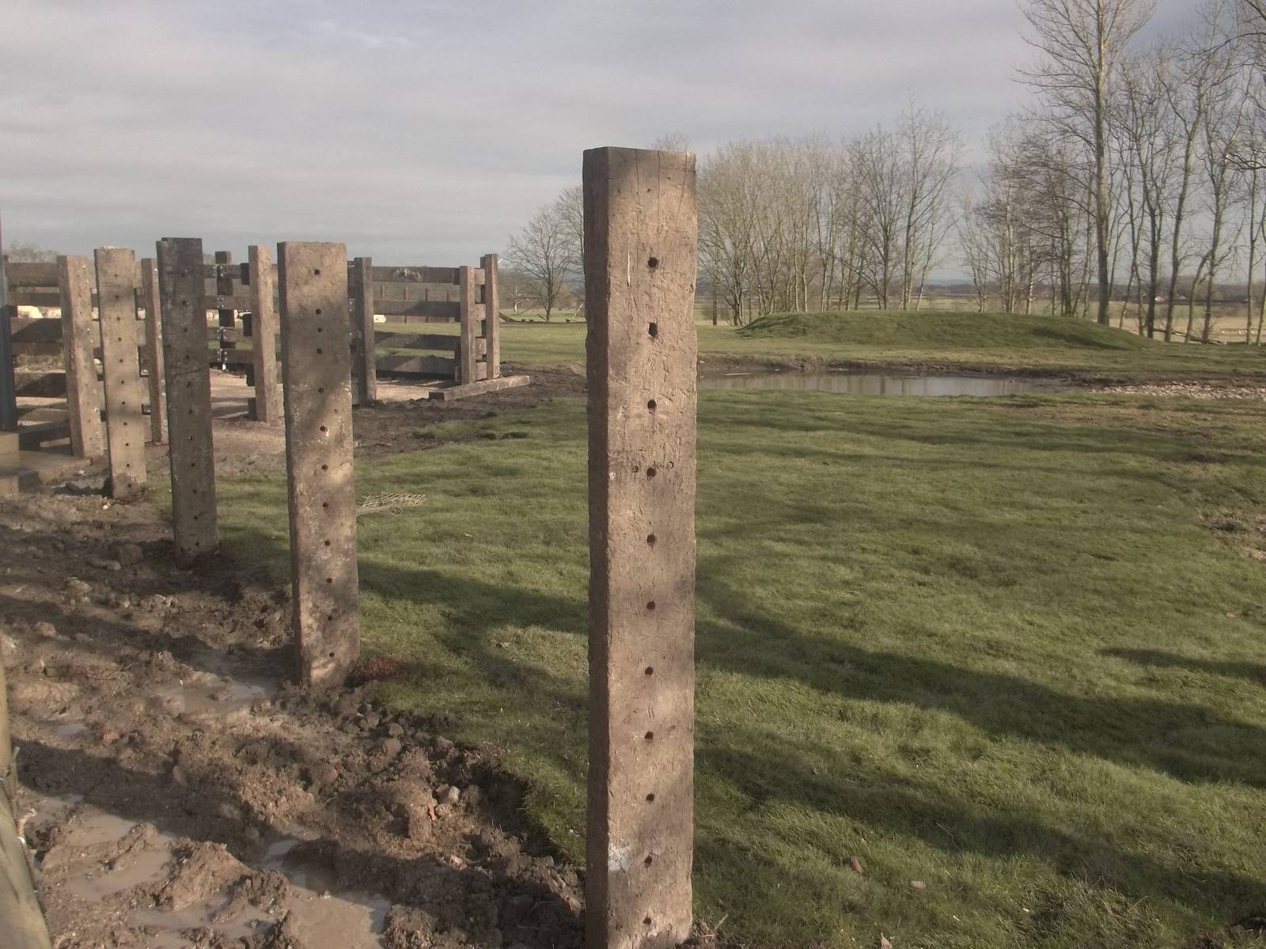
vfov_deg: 42.9
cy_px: 474
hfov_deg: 55.4
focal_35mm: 33
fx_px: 1207
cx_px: 633
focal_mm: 5.9
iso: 80
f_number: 8
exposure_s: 1/125
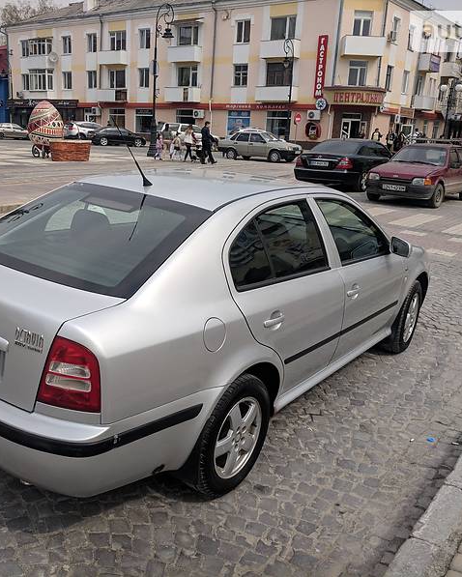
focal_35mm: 34
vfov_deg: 52.8
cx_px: 177
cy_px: 289
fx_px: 581
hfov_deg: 43.1
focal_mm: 4.7
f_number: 2
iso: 51
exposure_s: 1/1980
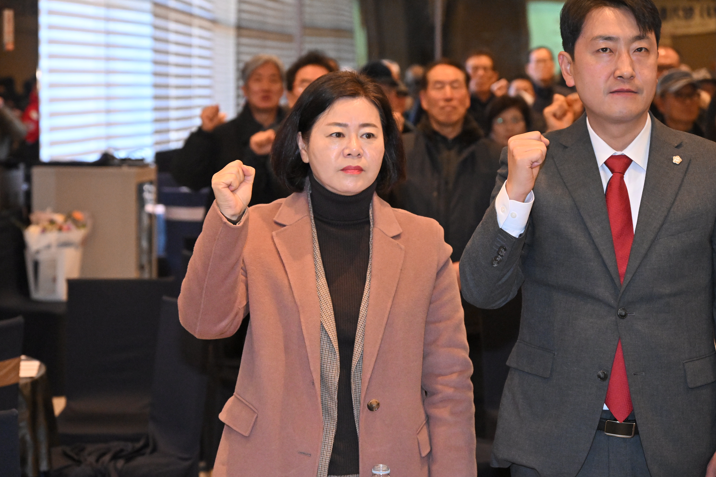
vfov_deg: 13.3
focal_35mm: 103
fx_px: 2048
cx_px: 345
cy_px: 245
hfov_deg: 19.8
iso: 5000
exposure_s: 1/250
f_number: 6.3
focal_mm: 98
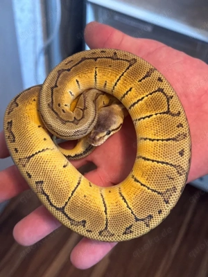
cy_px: 138
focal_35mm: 48
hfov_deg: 30.3
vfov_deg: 39.7
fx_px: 385
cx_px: 104
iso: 250
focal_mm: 6.76
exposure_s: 1/42
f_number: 1.78
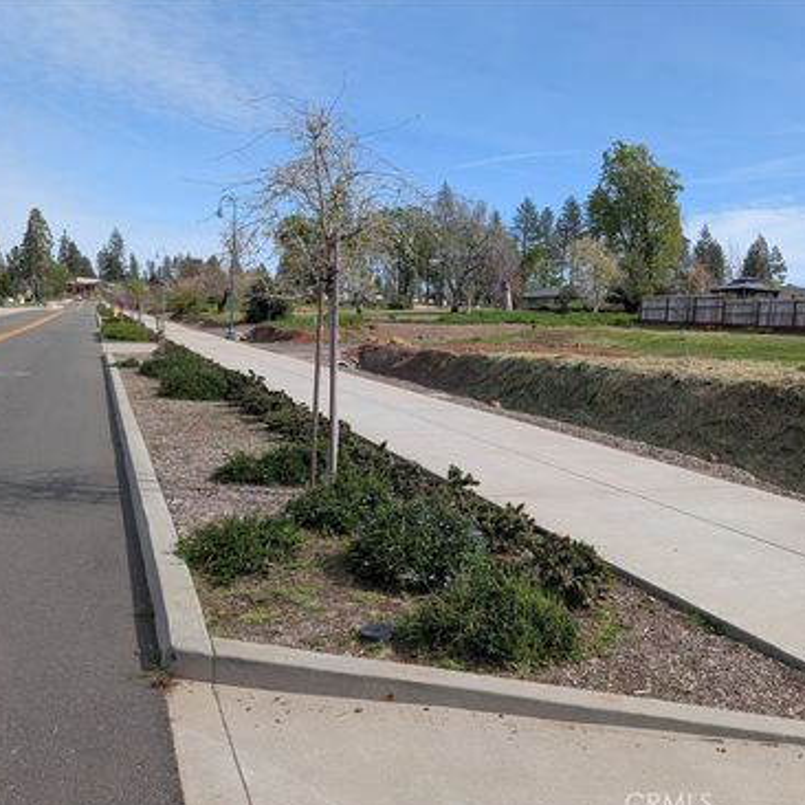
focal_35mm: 29
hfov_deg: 55.2
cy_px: 405
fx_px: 763
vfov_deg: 55.6
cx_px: 488
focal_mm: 6.9
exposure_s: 1/986
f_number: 1.68
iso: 22
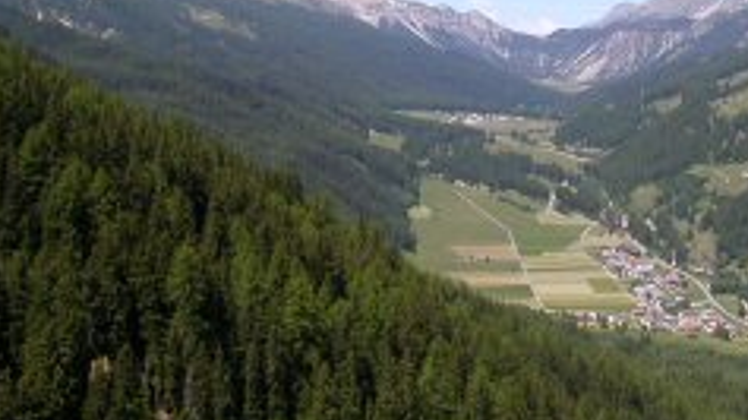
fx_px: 1348
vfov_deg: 17.6
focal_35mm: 68
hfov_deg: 30.8
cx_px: 502
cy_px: 123
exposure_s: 1/460
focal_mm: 5.6
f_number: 4.5
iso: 100
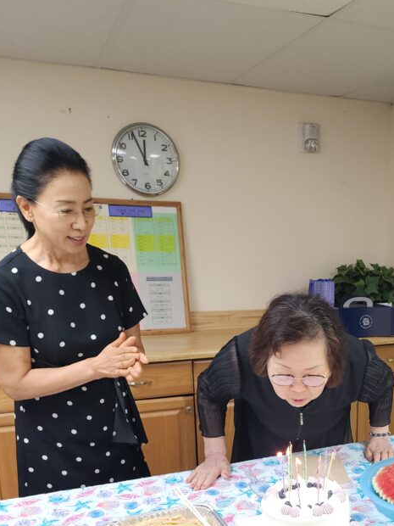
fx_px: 577
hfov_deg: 36.4
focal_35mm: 38
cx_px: 316
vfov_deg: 46.2
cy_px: 426
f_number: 1.8
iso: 160
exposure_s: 1/120
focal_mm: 6.4
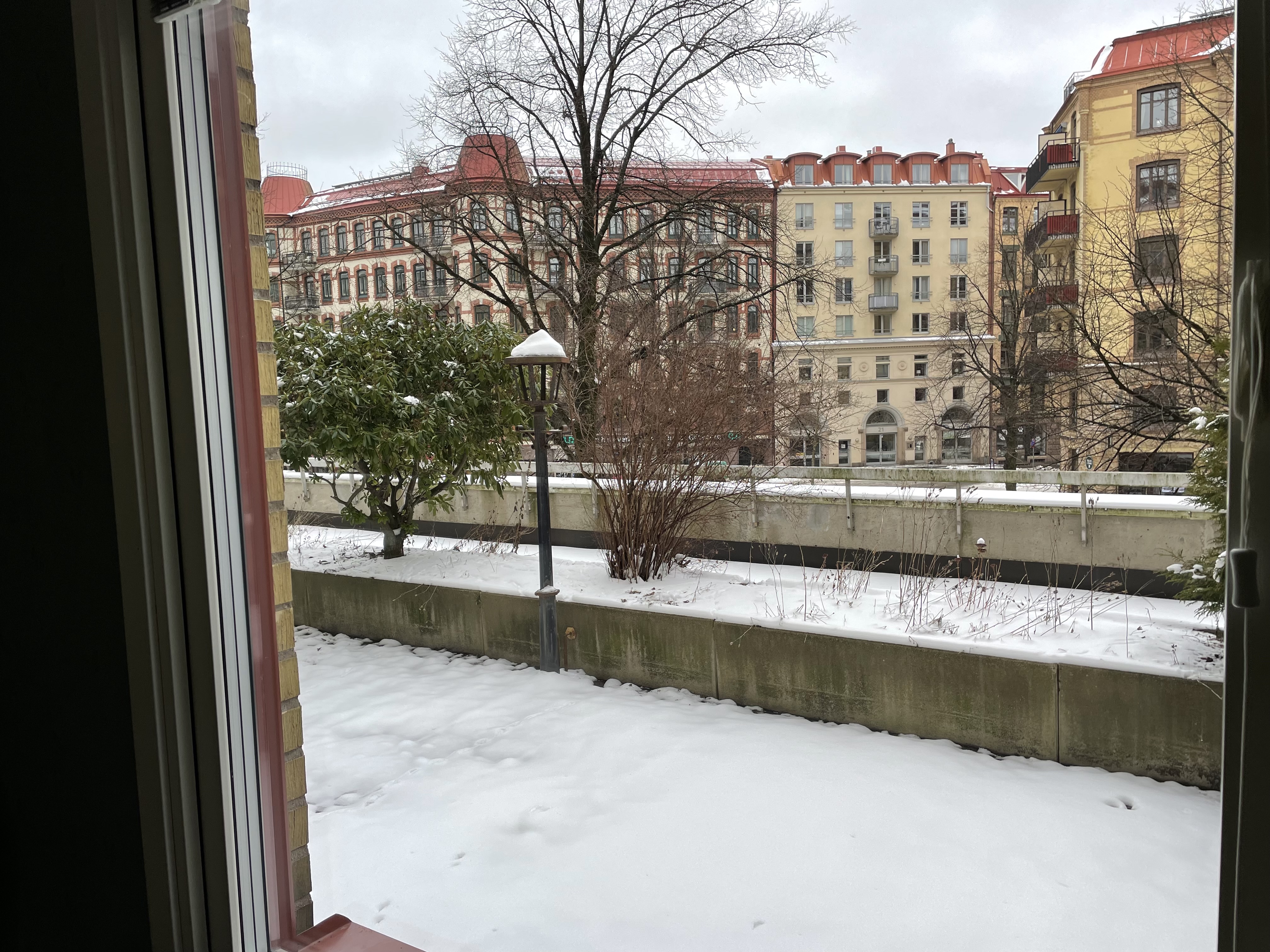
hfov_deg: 67.3
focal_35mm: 26
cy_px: 476
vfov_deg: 53.1
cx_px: 635
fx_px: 954
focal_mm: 4.2
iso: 32
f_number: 1.6
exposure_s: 1/222
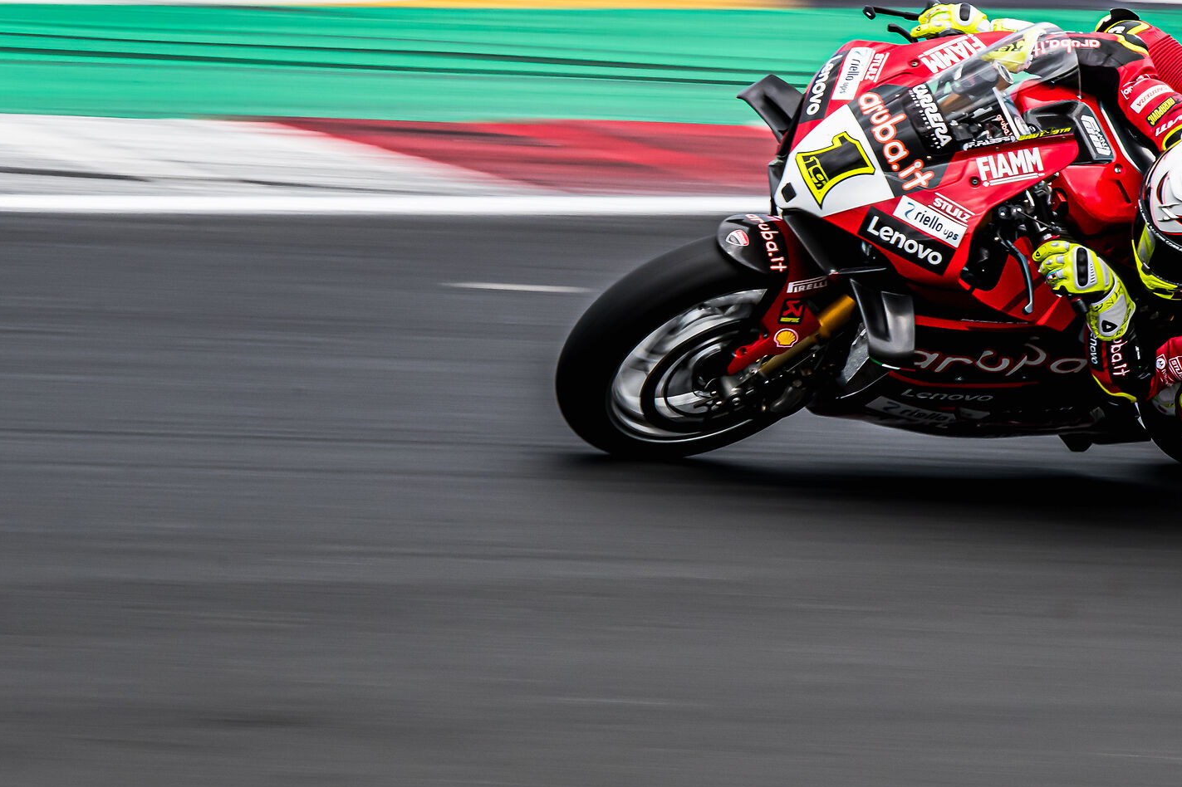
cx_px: 676
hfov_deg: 2.3
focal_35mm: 911
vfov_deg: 1.5
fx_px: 29902
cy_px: 386
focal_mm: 360
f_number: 25
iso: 800
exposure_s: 1/160
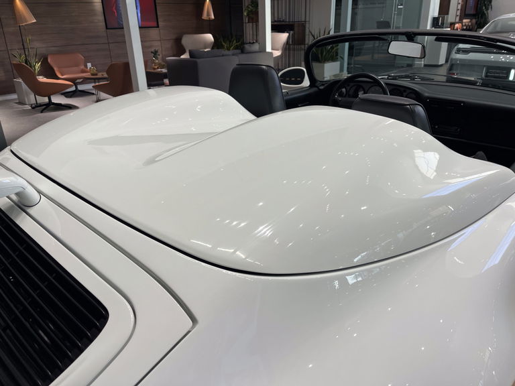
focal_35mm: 26
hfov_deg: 67.3
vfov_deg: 53.1
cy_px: 193
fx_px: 387
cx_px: 258
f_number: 1.6
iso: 50
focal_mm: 5.1
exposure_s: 1/200
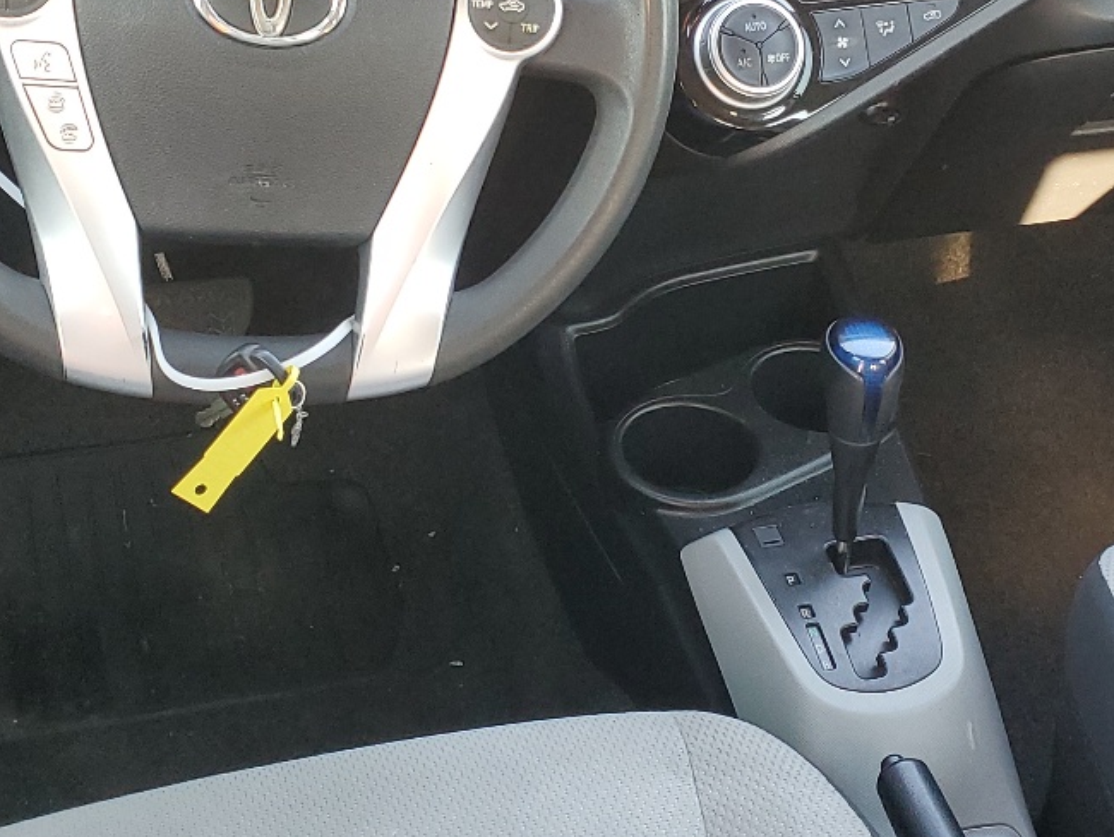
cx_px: 518
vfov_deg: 22.9
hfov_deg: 30.2
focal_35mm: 64
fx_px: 2060
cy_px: 328
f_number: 1.5
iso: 112
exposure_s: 1/60.2
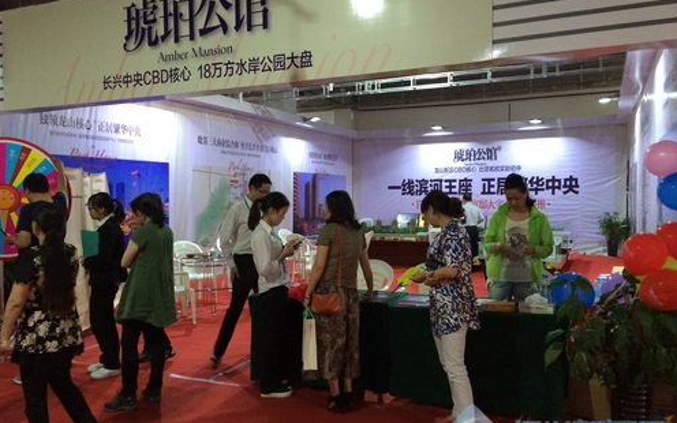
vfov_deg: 40.6
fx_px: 572
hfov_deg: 61.2
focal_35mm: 31
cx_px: 338
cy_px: 216
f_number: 2.2
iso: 320
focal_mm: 4.15
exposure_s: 1/30
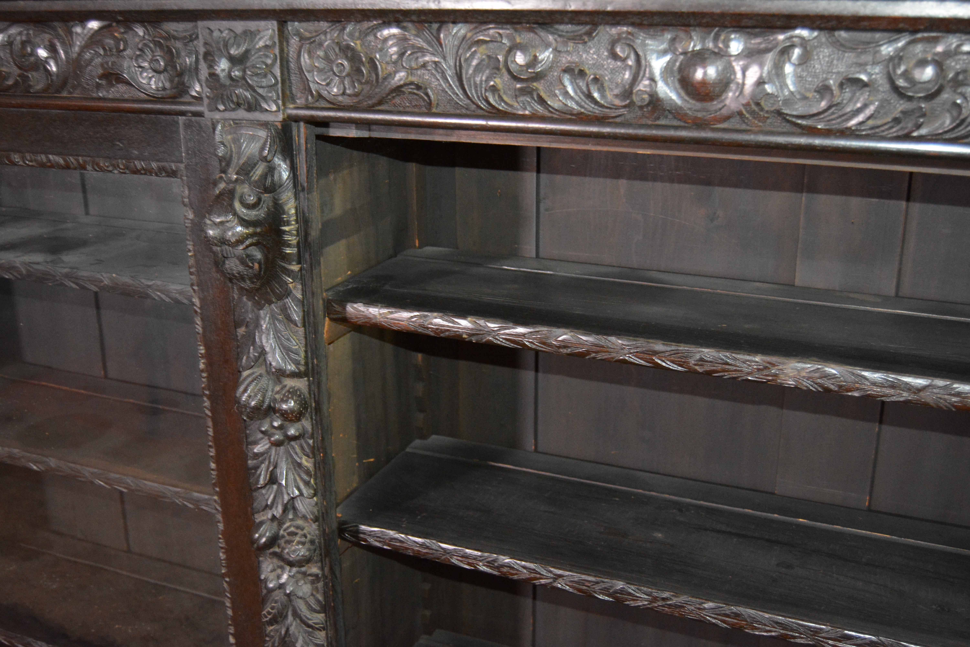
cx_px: 485
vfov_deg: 36.9
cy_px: 324
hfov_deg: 53.1
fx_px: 970
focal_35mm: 36
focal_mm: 24
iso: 3200
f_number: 3.8
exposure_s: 1/60
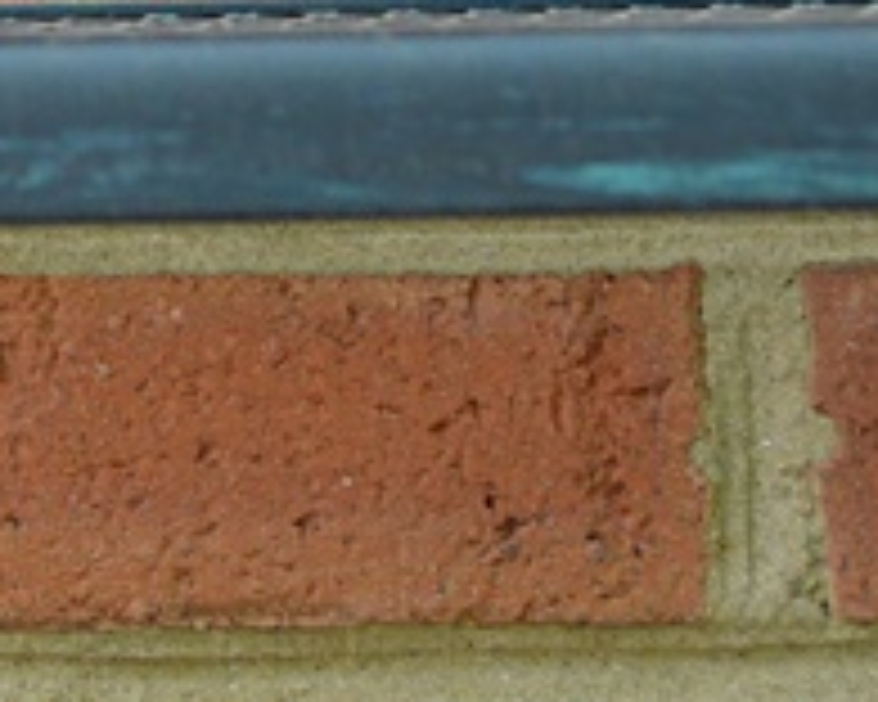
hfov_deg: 11.8
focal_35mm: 144
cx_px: -923
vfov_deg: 10.1
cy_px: -614
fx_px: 3742
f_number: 5
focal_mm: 20
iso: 400
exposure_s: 1/100
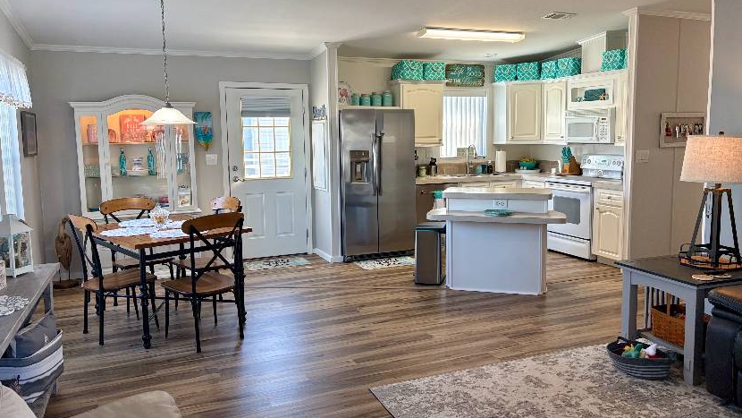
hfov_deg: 66.1
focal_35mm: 29
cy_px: 196
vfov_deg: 40.2
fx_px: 571
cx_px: 370
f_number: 1.6
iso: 125
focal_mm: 5.96
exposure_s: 1/129
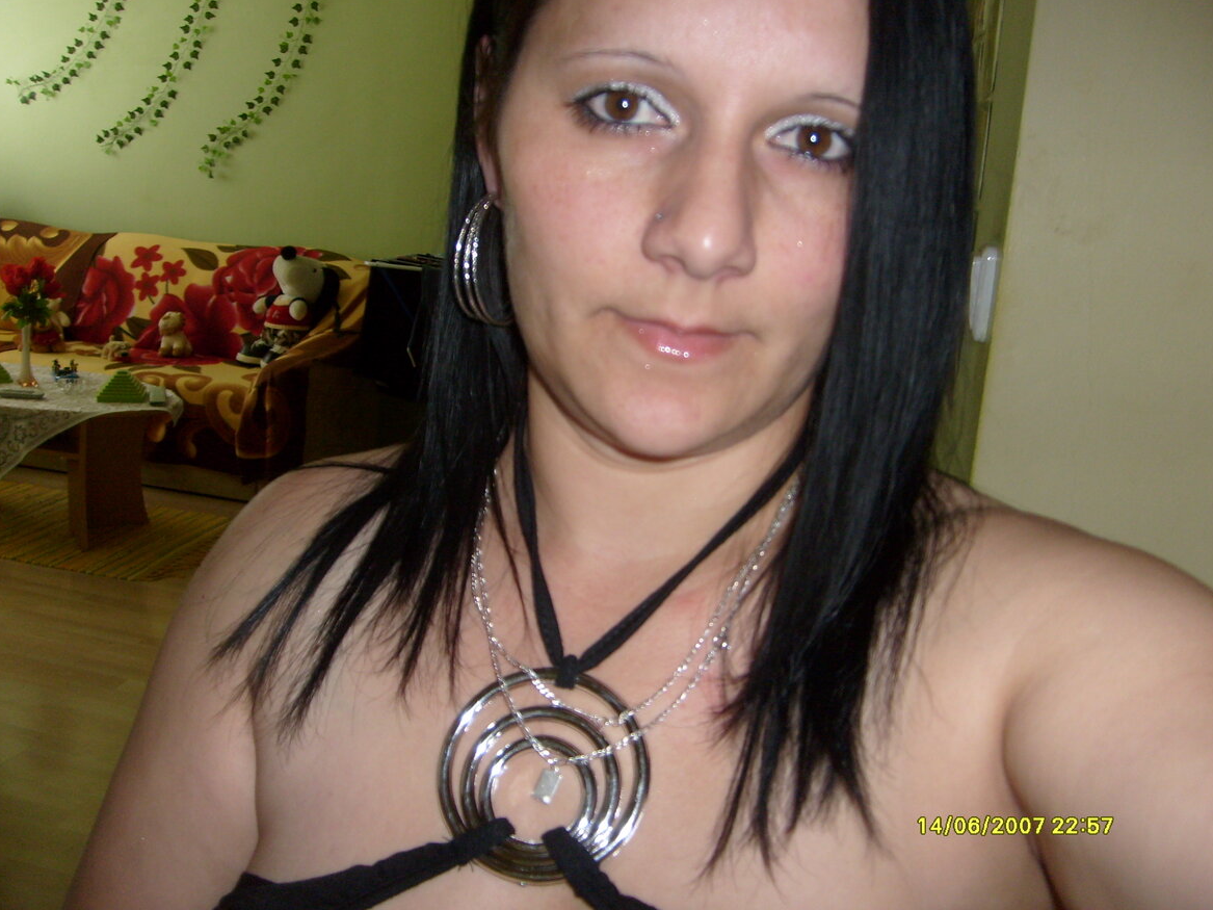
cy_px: 454
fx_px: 1261
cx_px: 613
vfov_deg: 39.7
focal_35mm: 36
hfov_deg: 51.4
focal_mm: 5.8
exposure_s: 1/45
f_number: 2.8
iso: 100
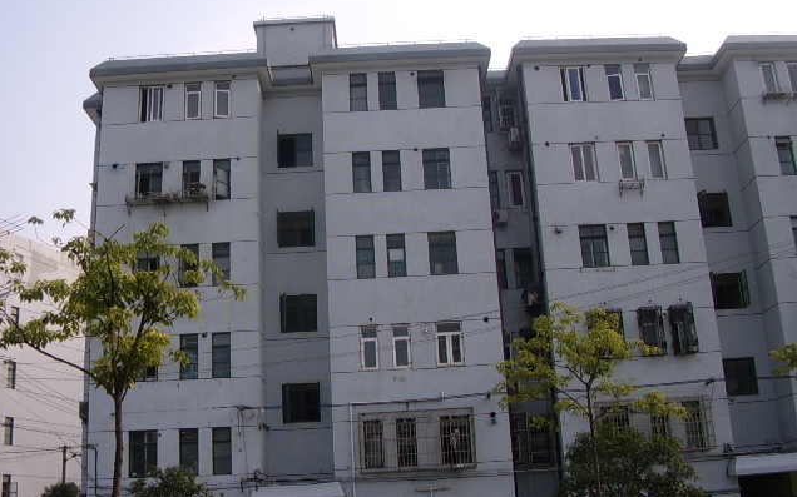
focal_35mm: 32
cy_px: 262
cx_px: 397
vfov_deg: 39.4
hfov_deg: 59.7
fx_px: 695
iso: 71
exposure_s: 1/545
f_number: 4.1
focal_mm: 5.8
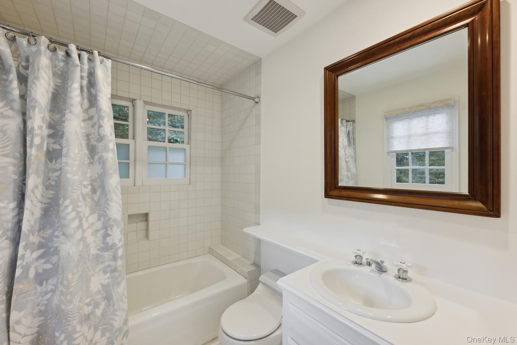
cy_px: 172
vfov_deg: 81.2
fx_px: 201
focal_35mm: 14
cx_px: 258
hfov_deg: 104.3
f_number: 7.1
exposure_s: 1/50
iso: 400
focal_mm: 14
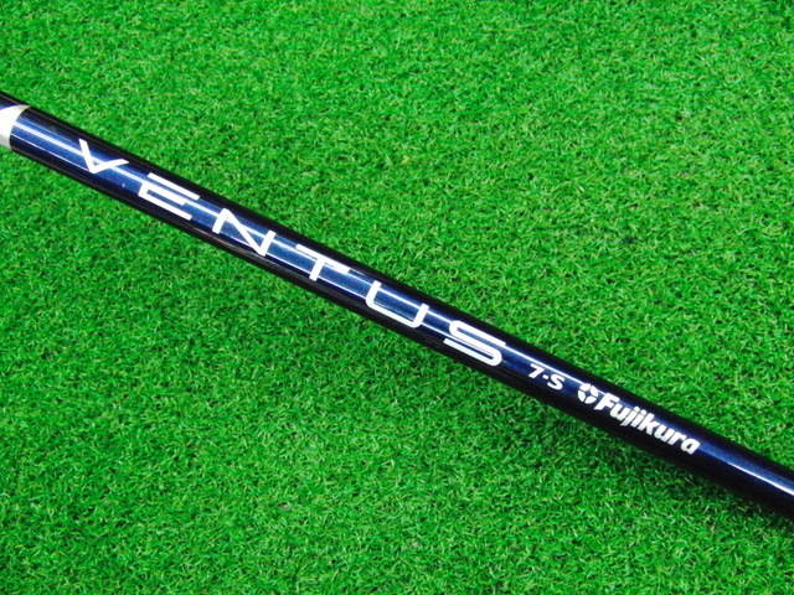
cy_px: 298
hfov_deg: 50.1
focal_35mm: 37
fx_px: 849
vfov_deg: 38.7
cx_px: 397
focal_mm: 6.42
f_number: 3.6
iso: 3200
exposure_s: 1/160
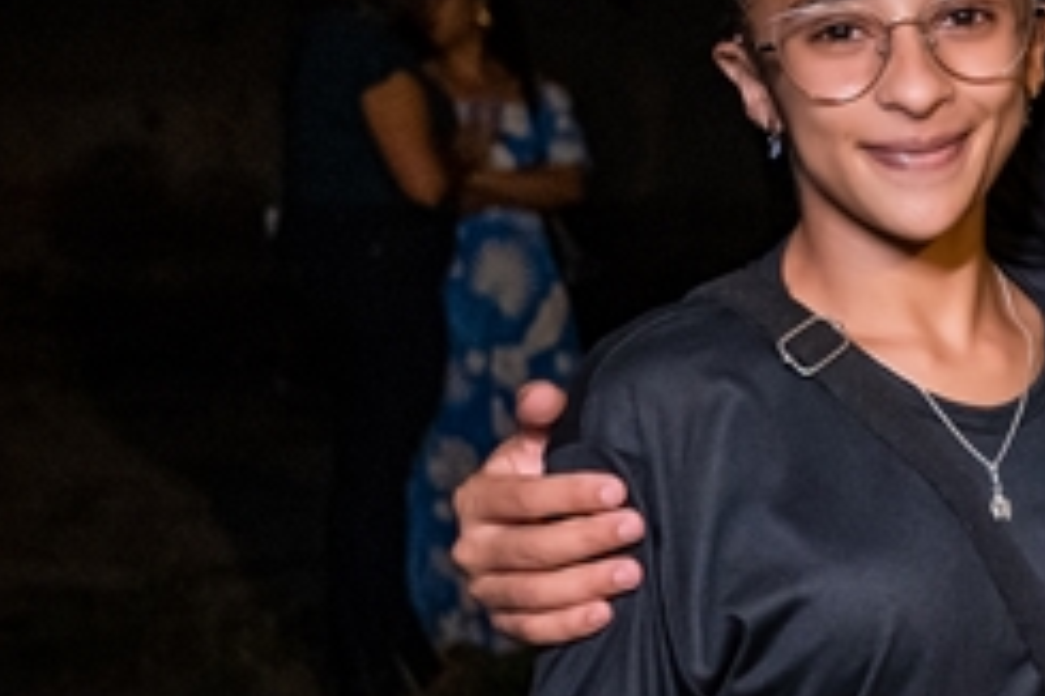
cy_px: 380
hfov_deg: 17.0
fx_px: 3162
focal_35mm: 109
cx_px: 1568
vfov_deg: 12.5
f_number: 2.8
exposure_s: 1/400
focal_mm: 24
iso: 2500
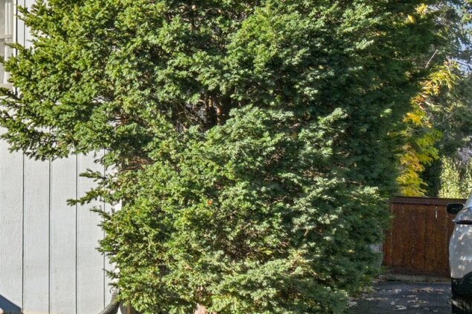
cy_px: 60
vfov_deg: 17.6
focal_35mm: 77
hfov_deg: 24.0
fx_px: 1009
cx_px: -88
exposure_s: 1/200
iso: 100
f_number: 8
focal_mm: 20
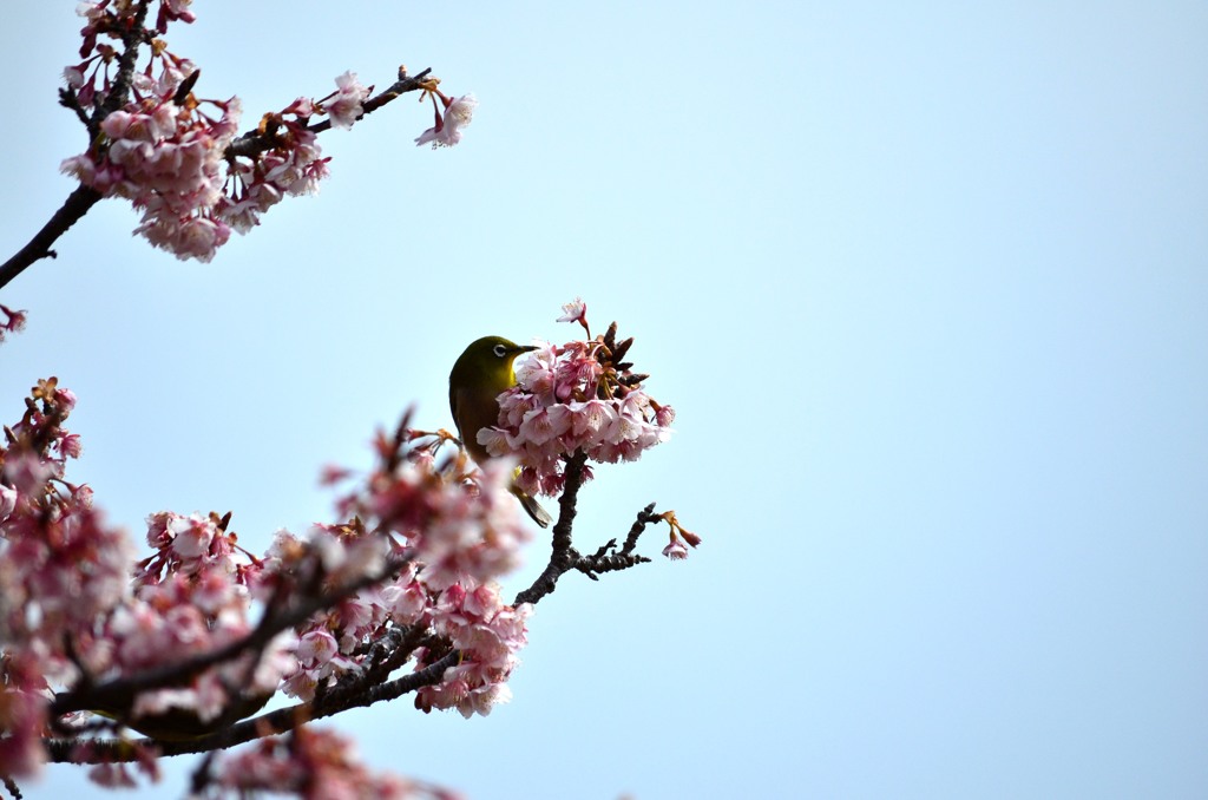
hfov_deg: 7.2
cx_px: 604
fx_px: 9543
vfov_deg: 4.8
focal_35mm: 285
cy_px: 400
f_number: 6.3
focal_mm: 190
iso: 800
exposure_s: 1/5000
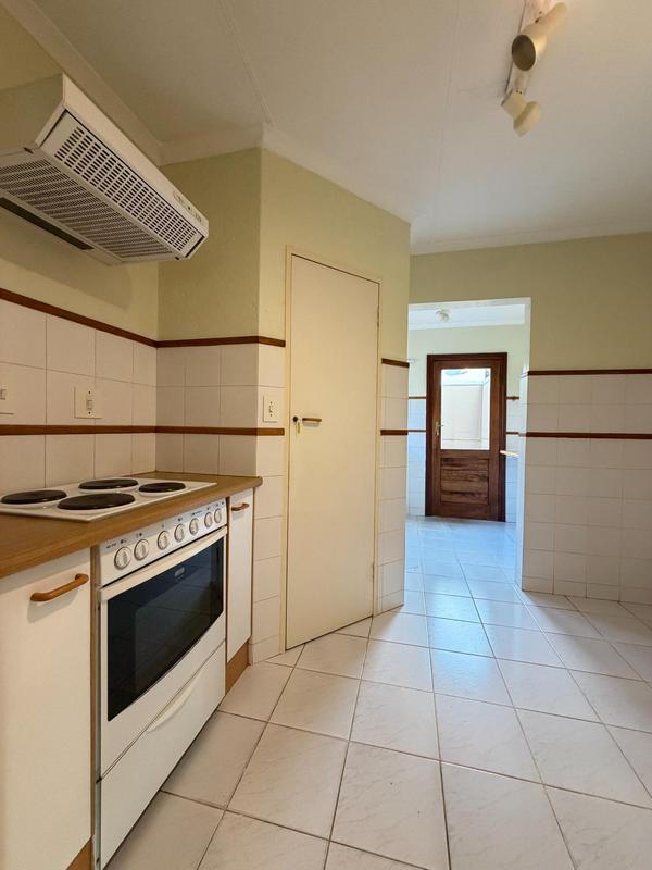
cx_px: 326
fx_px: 352
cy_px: 435
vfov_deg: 102.1
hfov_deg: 85.7
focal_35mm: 14
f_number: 2.2
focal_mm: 2.22
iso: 320
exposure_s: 1/50
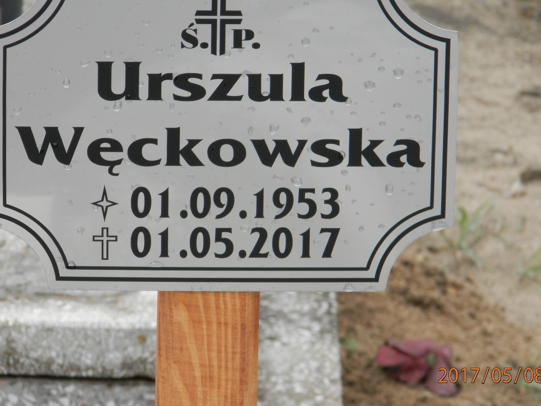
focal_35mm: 229
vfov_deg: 6.5
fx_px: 3579
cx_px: 242
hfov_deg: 8.6
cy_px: 172
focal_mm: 32.1
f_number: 5.1
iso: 200
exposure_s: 1/160
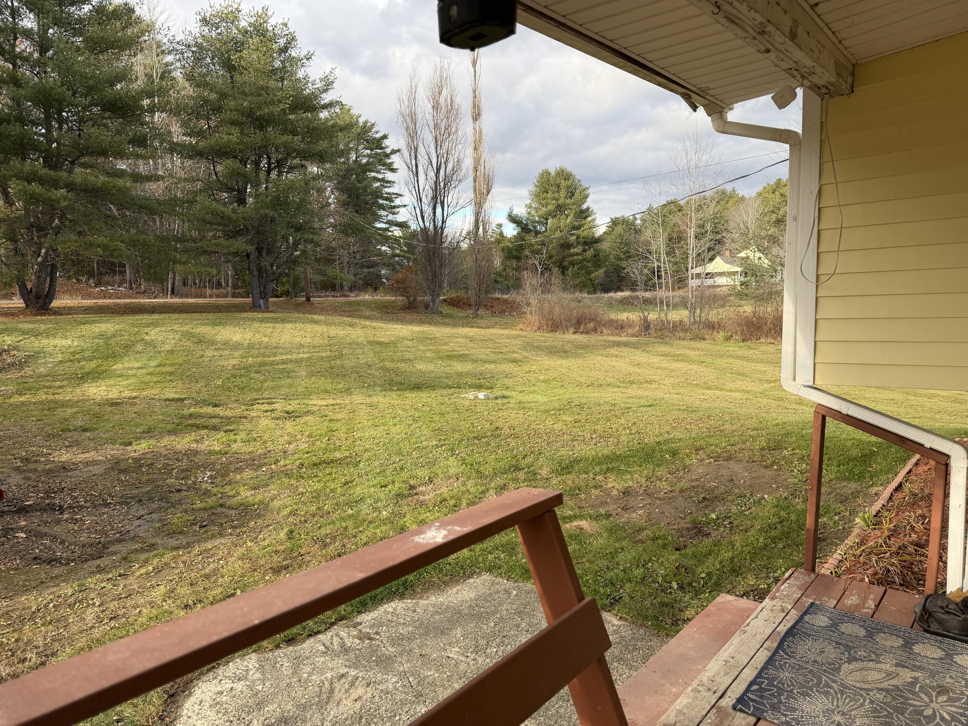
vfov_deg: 56.8
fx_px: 671
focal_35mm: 24
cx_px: 484
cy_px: 363
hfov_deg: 71.6
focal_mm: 6.76
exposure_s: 1/772
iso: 80
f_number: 1.78
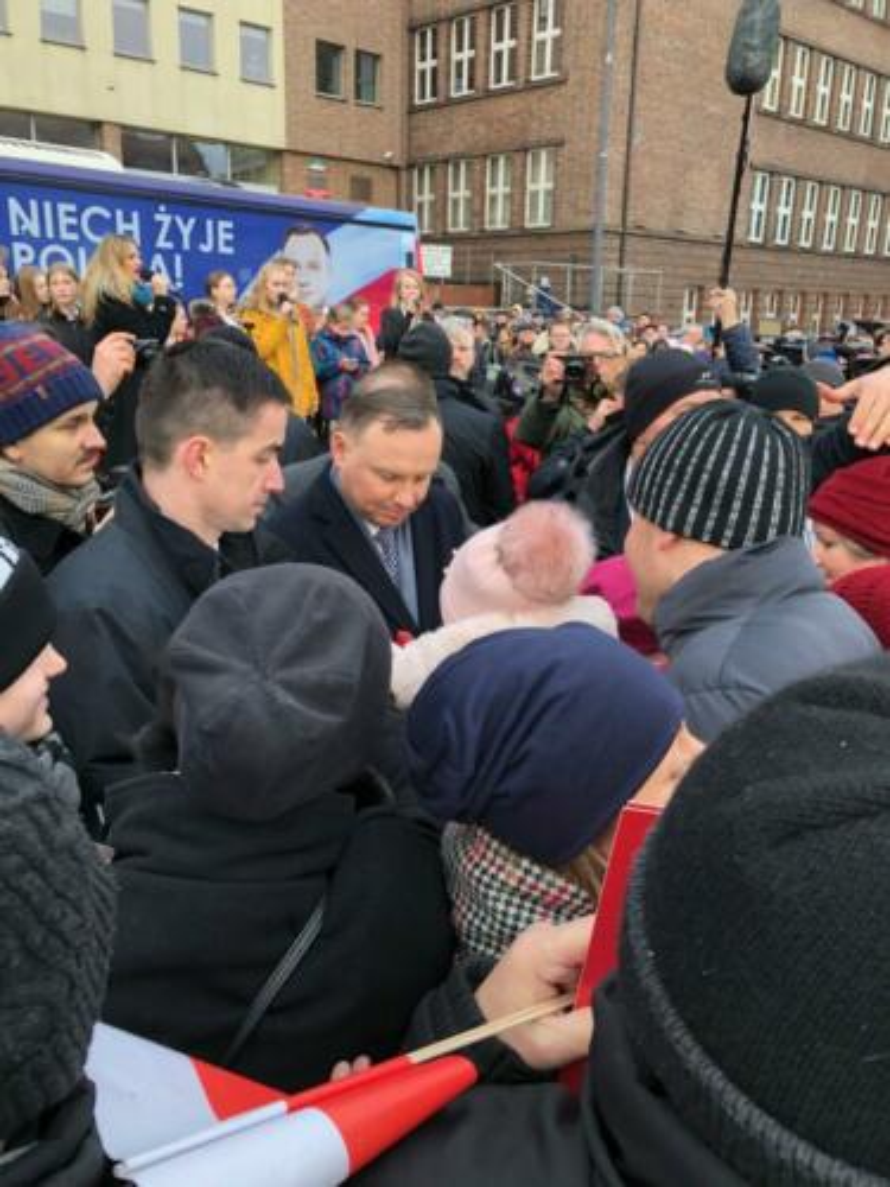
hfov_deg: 49.7
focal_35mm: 28
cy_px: 594
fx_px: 960
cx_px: 445
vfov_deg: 63.4
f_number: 1.8
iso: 50
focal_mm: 4
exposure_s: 1/120
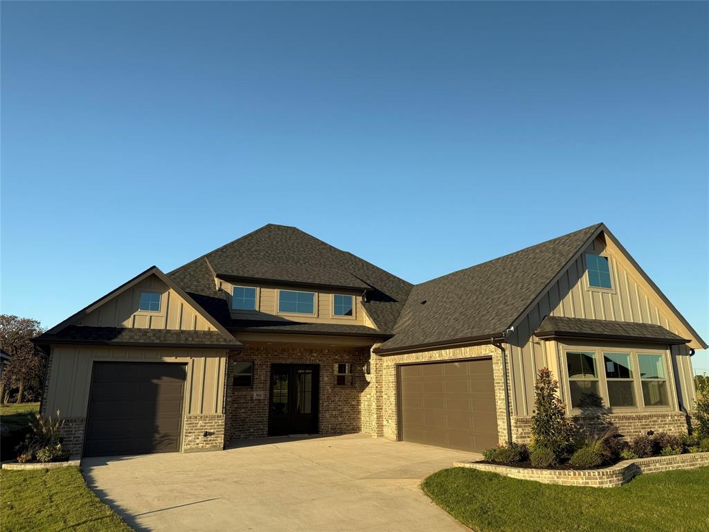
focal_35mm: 24
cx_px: 354
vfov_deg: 56.8
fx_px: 492
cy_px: 266
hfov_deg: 71.6
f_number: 1.78
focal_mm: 6.76
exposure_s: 1/1292
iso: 80
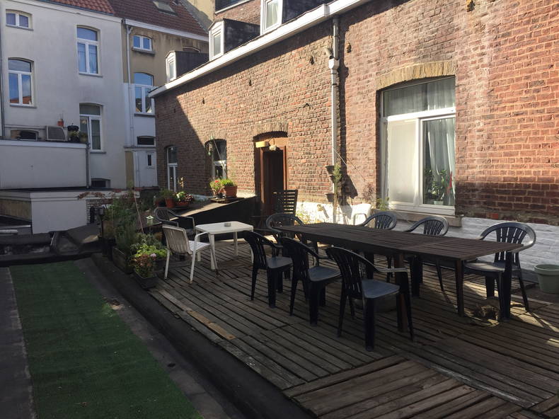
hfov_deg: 61.7
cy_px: 210
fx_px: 468
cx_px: 280
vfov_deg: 48.2
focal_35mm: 29
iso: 32
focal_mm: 4.15
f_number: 2.2
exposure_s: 1/791
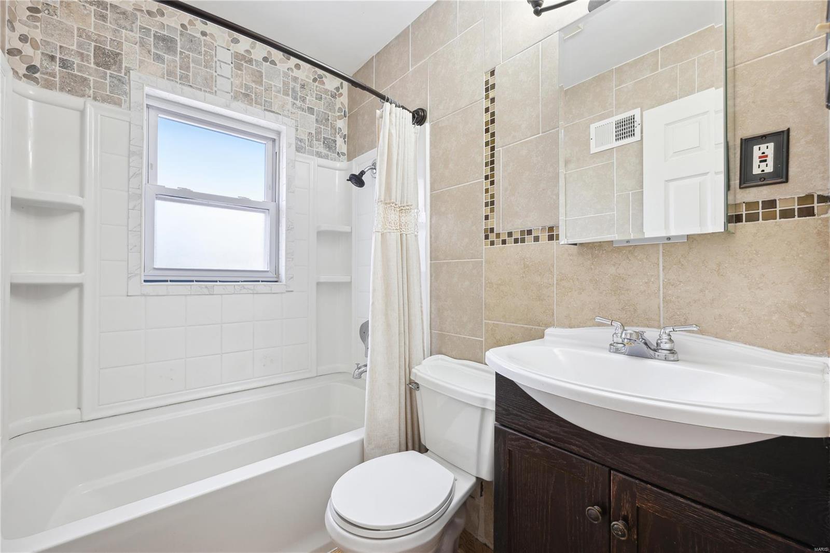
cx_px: 415
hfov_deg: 104.3
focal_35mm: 14
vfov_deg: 81.2
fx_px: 323
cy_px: 276
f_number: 8
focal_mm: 14
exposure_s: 1/15
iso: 400
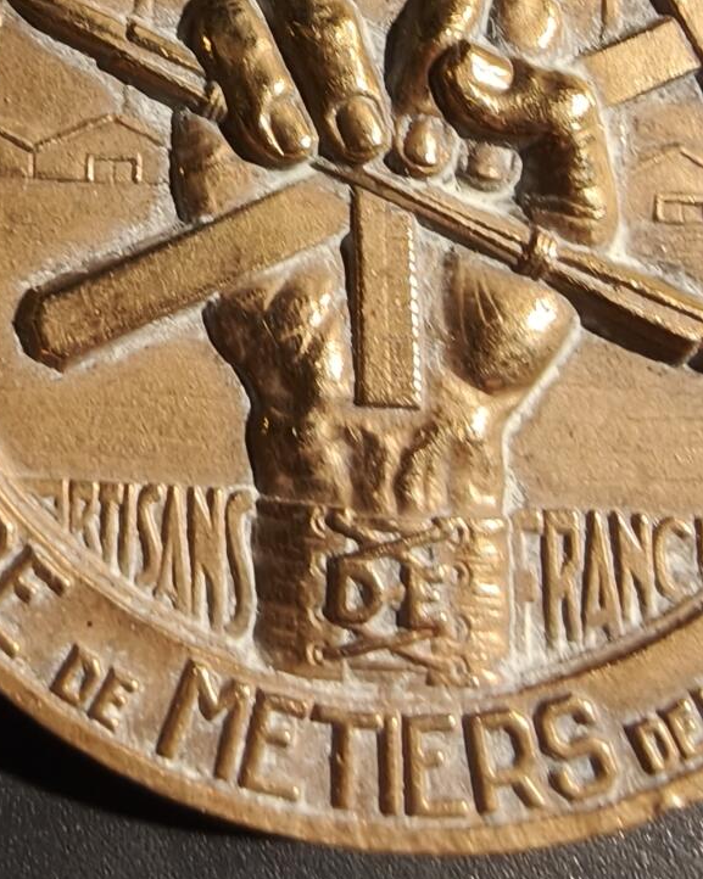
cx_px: 376
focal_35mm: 56
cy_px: 373
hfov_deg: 27.1
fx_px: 1457
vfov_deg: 33.5
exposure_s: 1/50
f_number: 2
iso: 160
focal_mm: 2.32
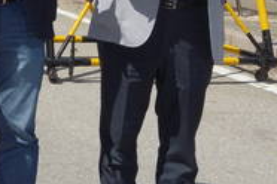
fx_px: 754
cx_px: -109
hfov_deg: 18.9
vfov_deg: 13.7
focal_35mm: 98
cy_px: -14
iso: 125
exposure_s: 1/640
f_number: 5.6
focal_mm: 10.4
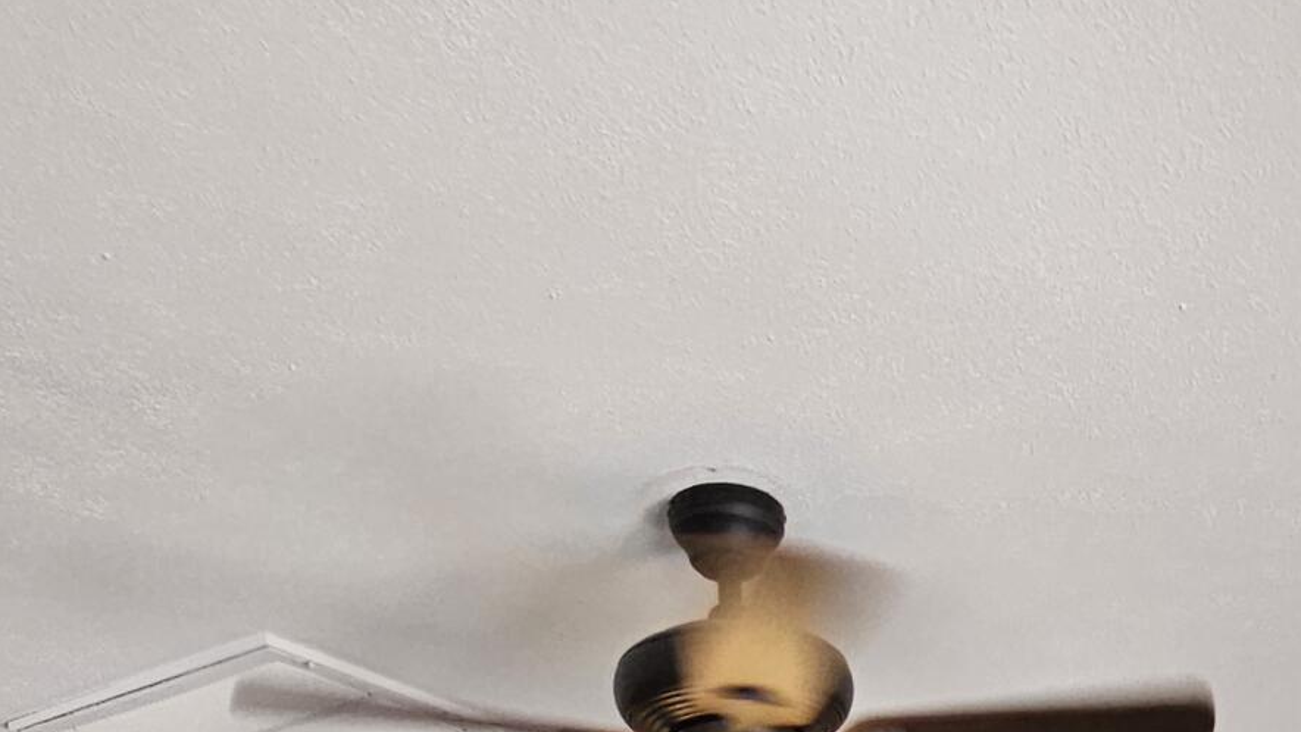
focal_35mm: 48
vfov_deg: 18.5
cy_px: 1377
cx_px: 945
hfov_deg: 41.8
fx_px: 1656
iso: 100
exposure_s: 1/100
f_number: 2.2
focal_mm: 2.2
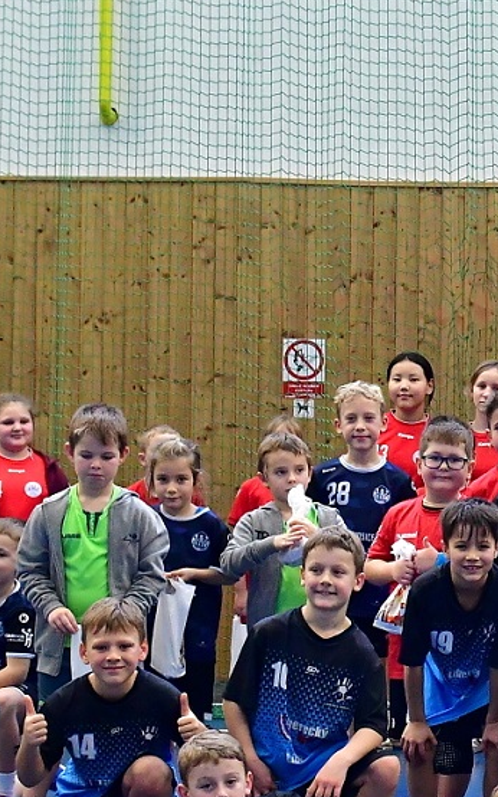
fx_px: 2303
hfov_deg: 11.8
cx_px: 769
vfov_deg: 19.6
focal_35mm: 106
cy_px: 452
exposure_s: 1/320
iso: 2000
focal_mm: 24
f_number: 4
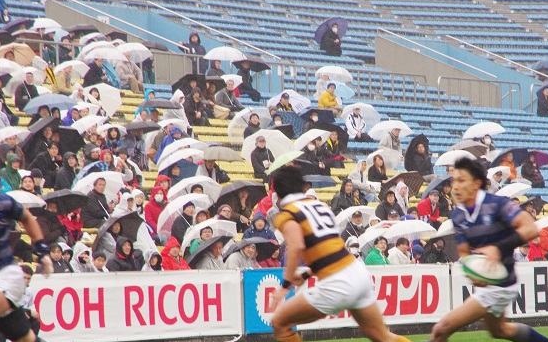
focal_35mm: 301
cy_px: 208
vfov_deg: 4.4
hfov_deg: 7.0
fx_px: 4490
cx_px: 366
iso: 800
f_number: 9
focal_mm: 135
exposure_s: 1/200
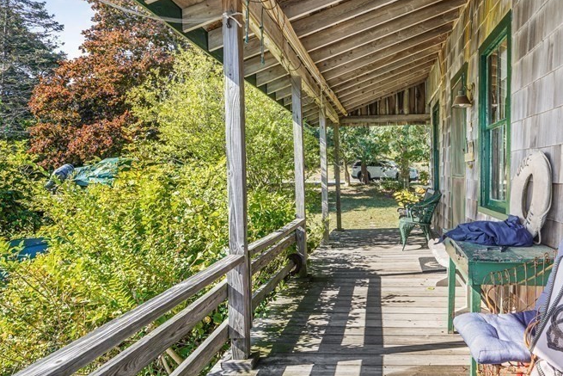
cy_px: 178
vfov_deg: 51.3
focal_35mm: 25
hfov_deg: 69.8
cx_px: 368
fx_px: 391
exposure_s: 1/60
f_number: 8
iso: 100
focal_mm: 16
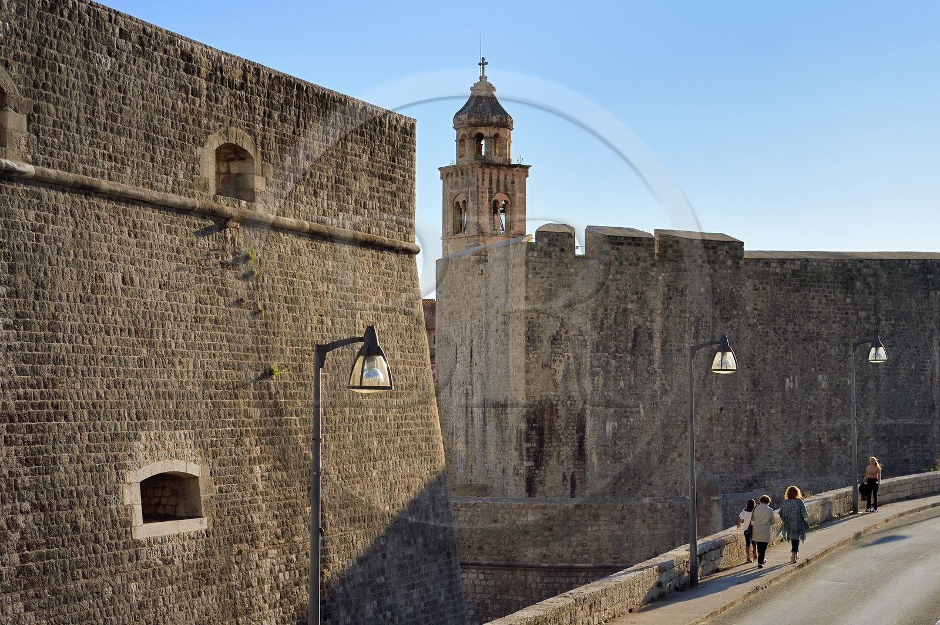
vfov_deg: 21.9
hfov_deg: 32.4
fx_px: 1618
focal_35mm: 62
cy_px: 312
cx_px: 470
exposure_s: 1/640
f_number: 7.1
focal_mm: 62
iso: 200
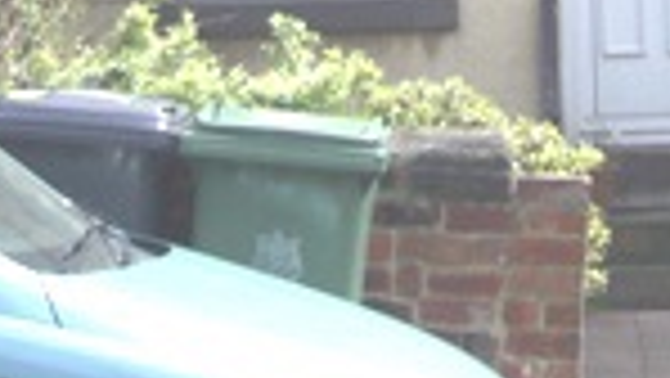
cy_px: -526
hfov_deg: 13.2
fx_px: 2862
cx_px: 598
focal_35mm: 161
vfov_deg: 7.1
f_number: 5
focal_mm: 8.2
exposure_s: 1/250
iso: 50
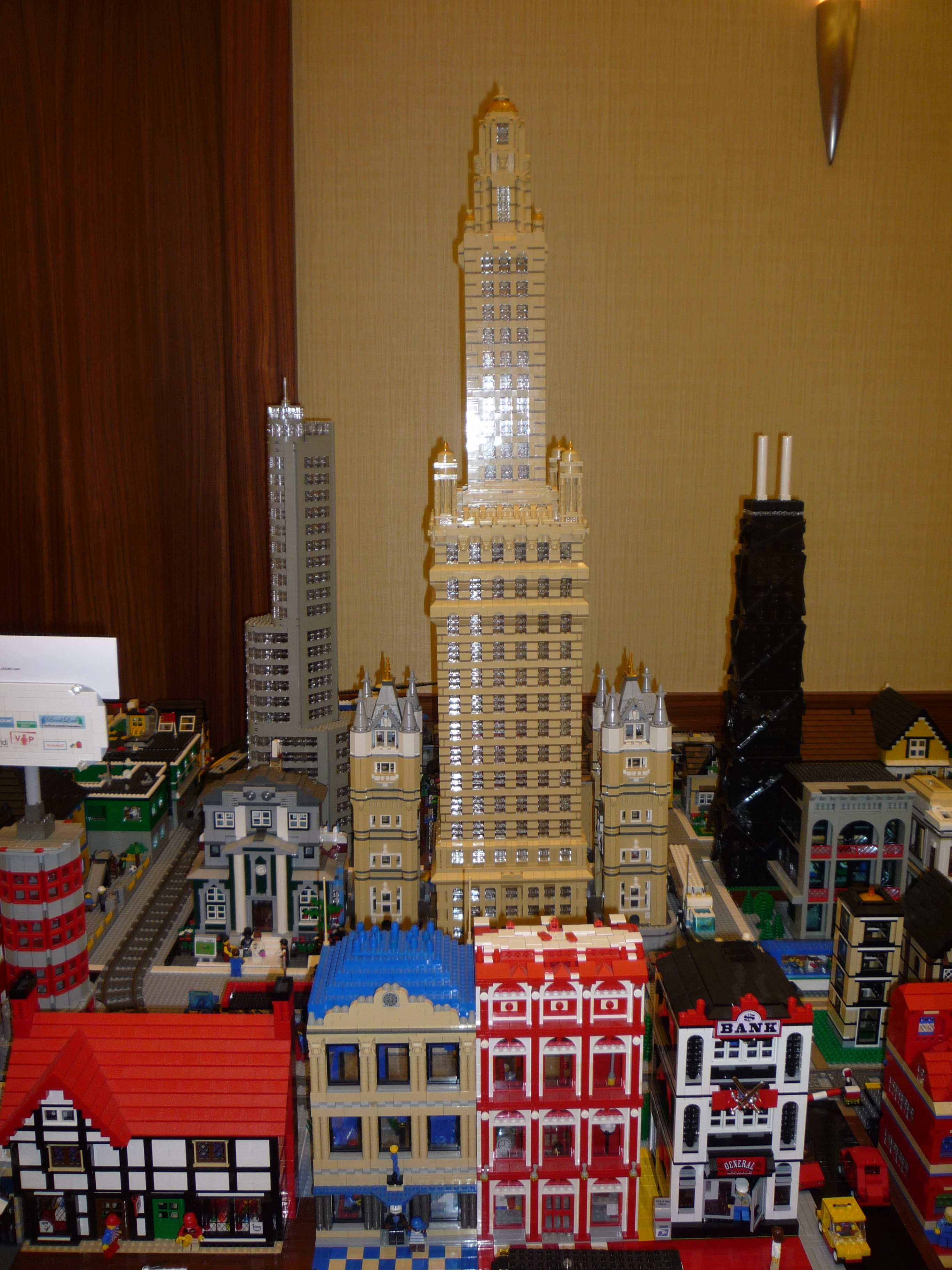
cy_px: 635
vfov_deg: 60.0
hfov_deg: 46.8
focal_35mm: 30
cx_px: 476
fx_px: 1100
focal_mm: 5.2
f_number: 3.3
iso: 100
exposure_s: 1/30
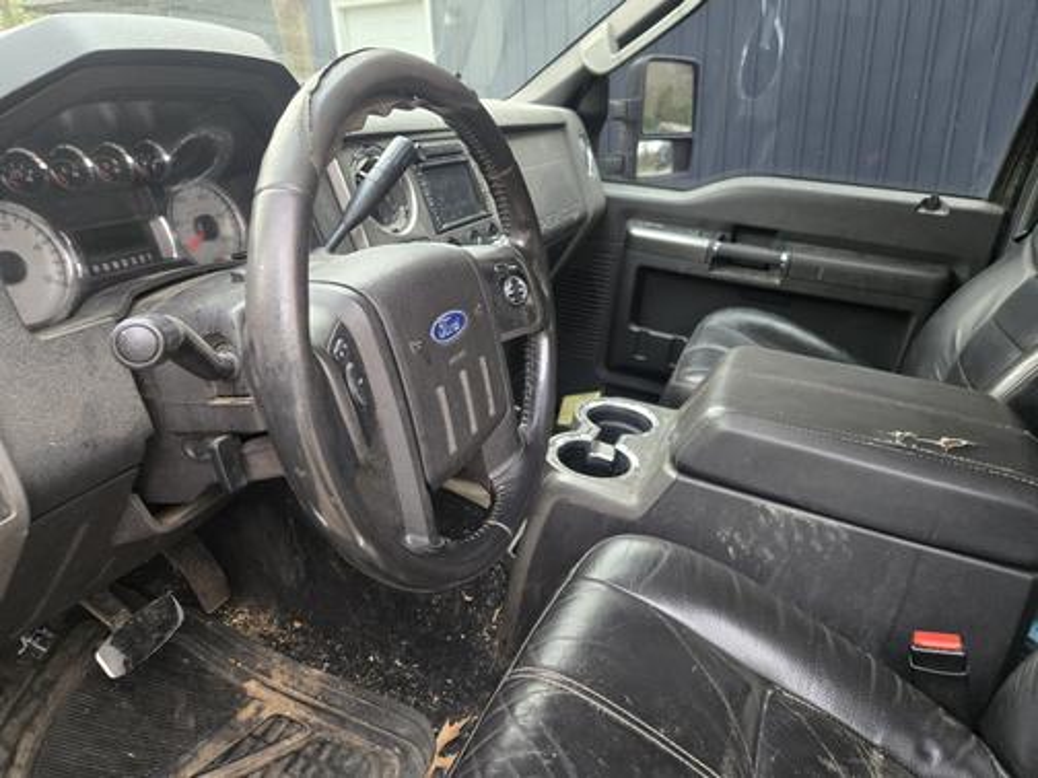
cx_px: 519
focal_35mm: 23
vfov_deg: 58.9
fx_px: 690
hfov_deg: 73.9
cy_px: 389
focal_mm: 5.4
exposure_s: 1/120
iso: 640
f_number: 1.8
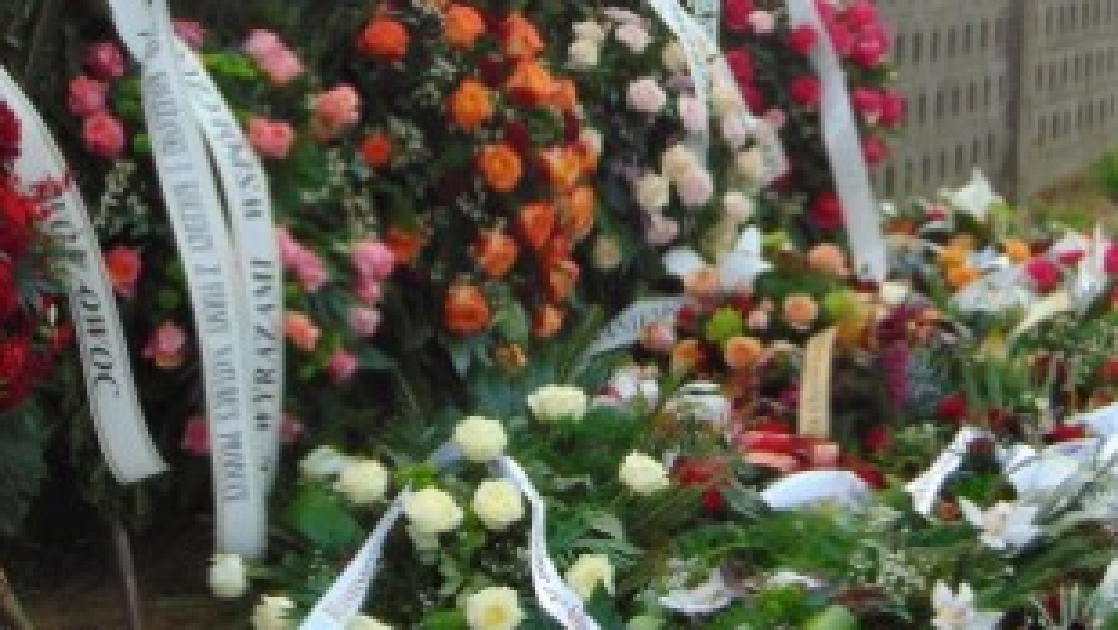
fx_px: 2343
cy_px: 308
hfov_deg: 26.8
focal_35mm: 79
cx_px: 677
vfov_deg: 15.3
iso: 80
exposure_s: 1/320
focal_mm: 6.3
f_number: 3.2
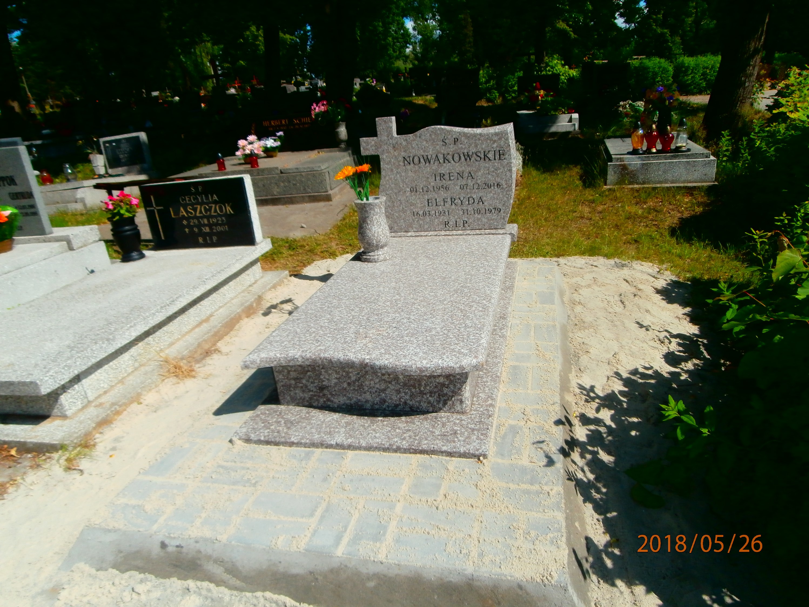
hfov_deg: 71.6
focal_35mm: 24
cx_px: 404
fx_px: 561
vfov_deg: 56.8
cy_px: 304
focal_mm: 4.2
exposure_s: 1/2000
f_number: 3
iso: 100
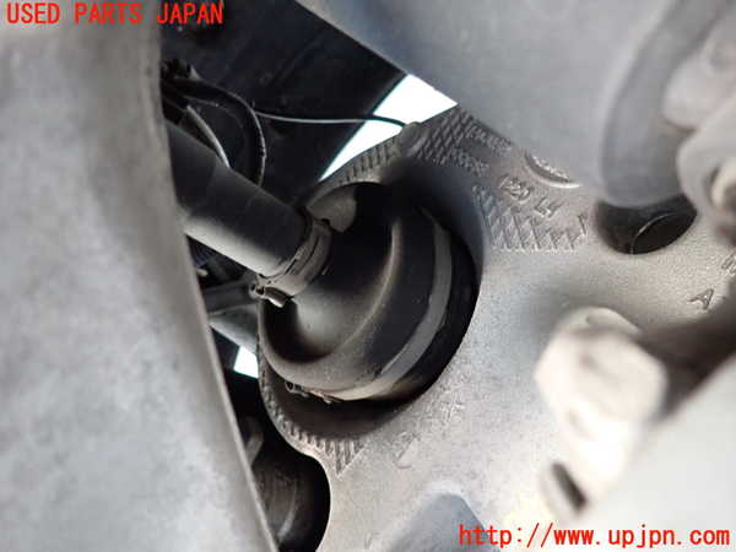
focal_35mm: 25
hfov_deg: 69.4
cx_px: 368
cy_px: 276
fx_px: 532
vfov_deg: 54.9
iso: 800
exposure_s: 1/20
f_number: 2
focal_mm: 4.5
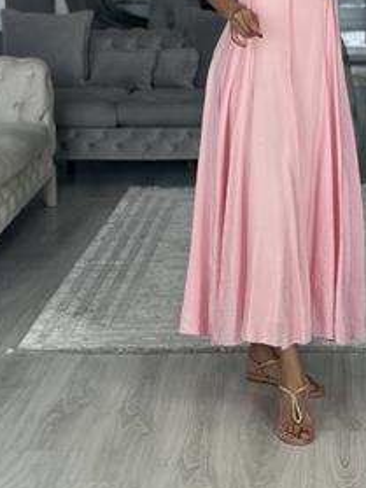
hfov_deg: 16.9
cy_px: 59
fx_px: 1227
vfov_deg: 22.0
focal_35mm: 87
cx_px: 264
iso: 100
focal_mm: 6.86
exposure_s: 1/158
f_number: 1.78
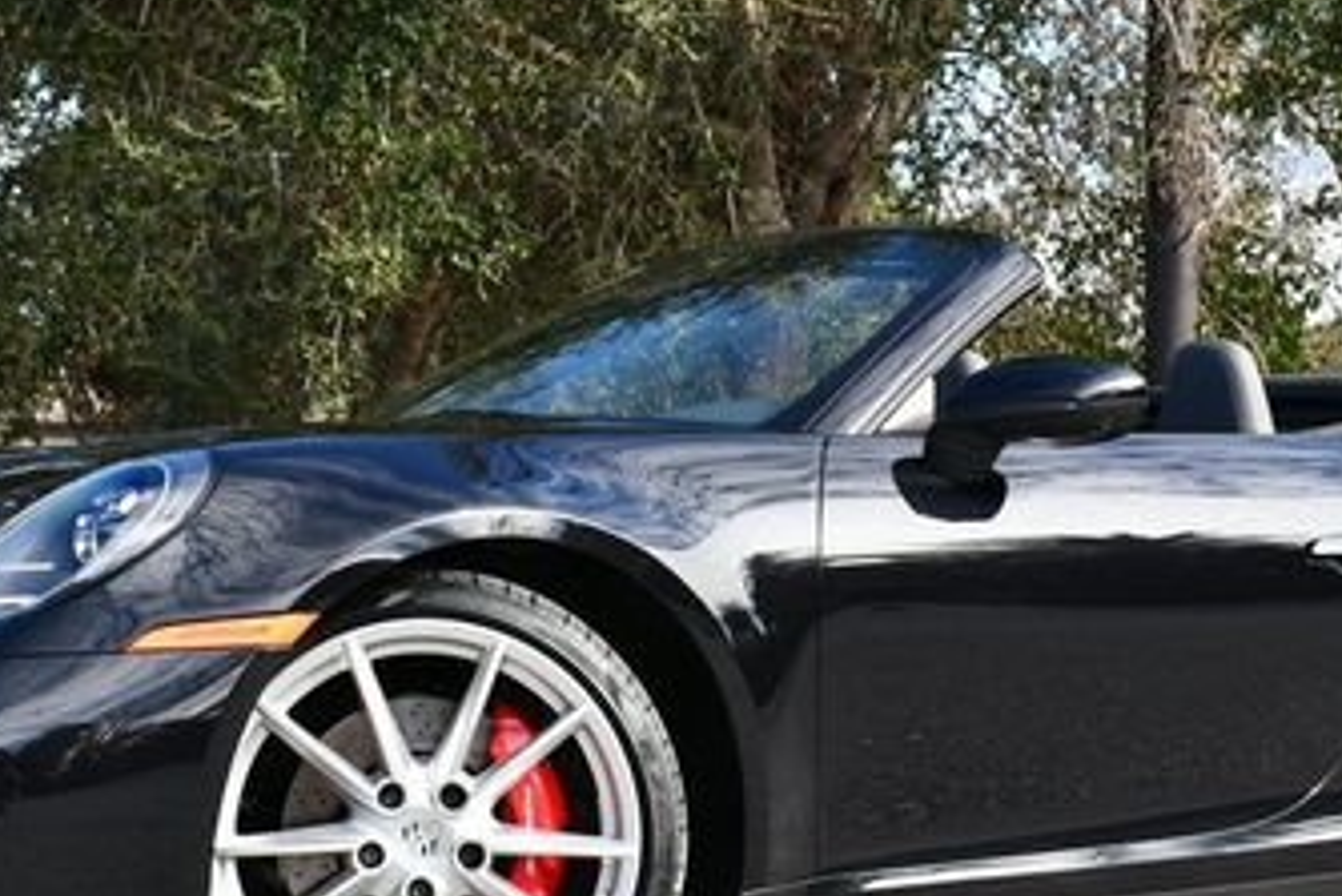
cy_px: 410
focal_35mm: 69
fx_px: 2573
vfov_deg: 19.7
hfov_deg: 29.2
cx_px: 679
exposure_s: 1/250
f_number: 6.3
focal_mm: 18
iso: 200
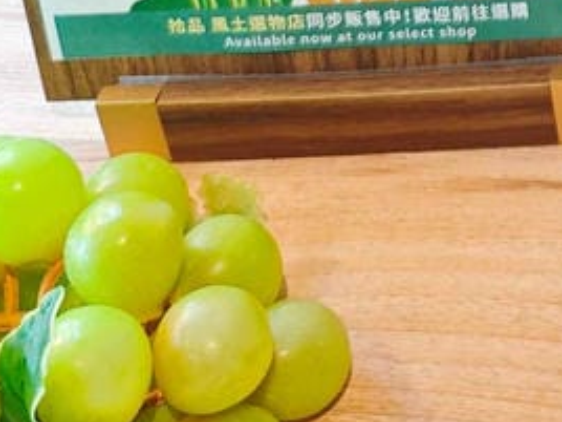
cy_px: -393
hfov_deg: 17.8
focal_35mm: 103
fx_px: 1672
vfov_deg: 12.7
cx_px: 742
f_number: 1.63
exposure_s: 1/360
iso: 2000
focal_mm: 8.72
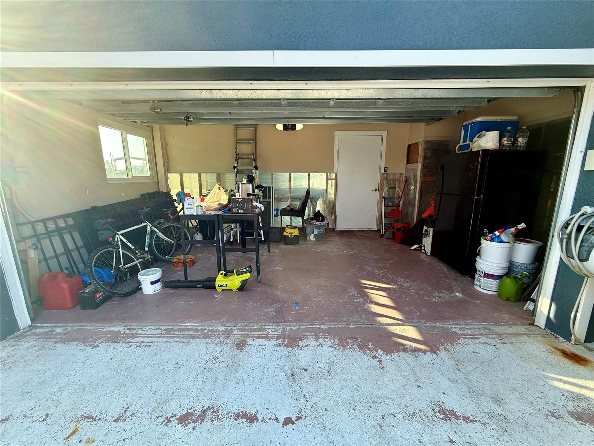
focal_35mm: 14
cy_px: 223
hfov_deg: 102.1
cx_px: 297
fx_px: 240
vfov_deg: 85.7
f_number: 2.2
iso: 50
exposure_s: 1/181
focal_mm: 2.22
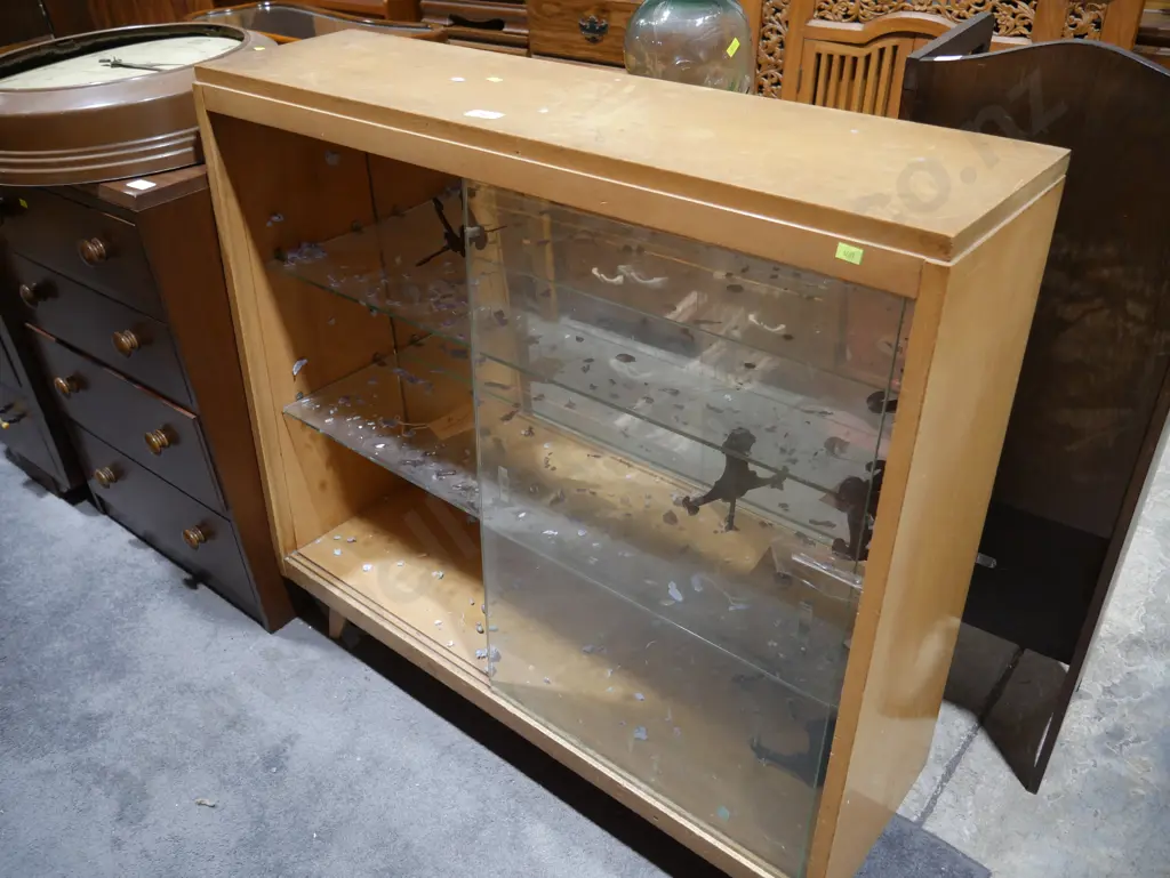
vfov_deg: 49.8
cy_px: 439
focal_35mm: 28
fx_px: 947
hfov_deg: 63.4
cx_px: 585
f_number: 3.5
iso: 400
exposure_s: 1/60
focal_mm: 14
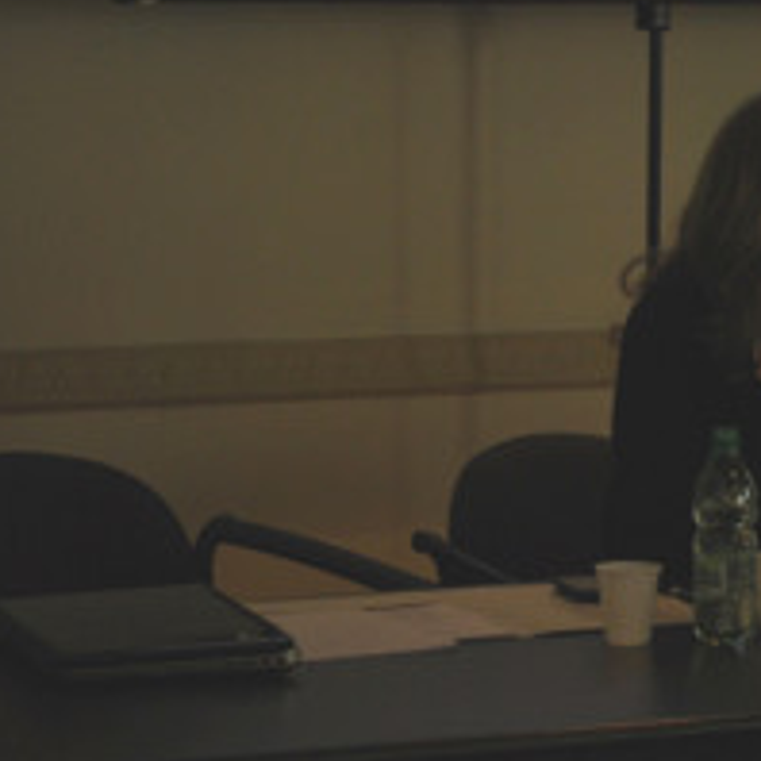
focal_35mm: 165
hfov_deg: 10.5
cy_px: 229
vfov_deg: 10.6
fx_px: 4104
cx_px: 721
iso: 200
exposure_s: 1/60
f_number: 5.6
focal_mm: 55
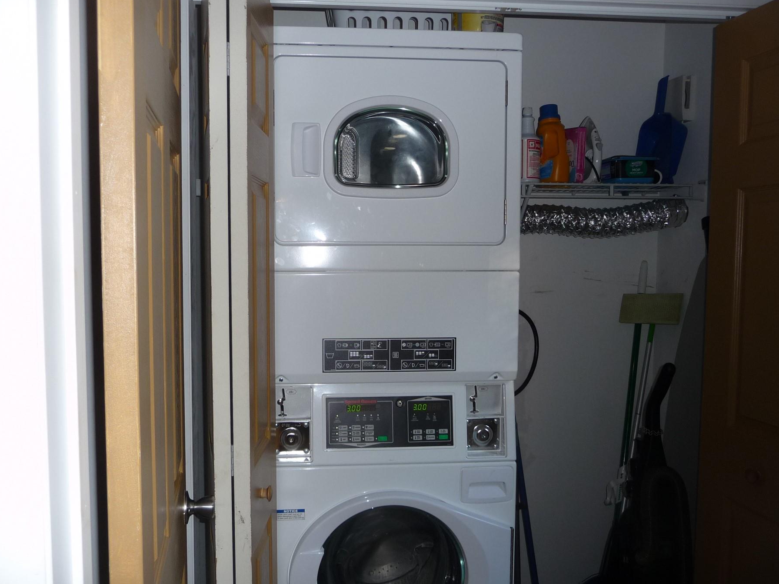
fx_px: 720
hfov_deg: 56.8
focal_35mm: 32
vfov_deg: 44.1
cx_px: 377
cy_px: 313
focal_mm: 4.7
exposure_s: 1/30
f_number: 3.3
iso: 100
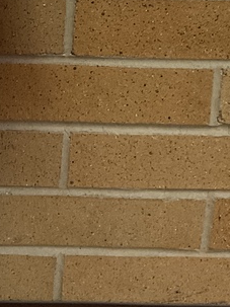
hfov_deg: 14.3
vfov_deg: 17.8
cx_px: -88
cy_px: -161
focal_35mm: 98
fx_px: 869
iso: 125
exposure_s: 1/60
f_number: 1.8
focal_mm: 3
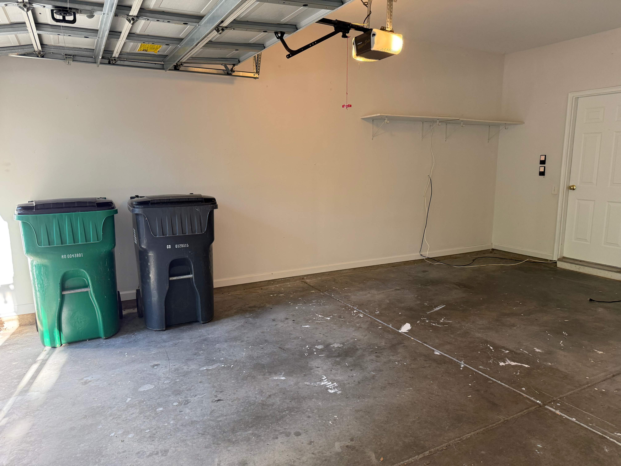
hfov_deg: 71.6
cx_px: 310
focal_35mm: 24
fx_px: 431
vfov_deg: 56.8
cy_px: 233
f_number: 1.78
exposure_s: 1/162
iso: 160
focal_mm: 6.76
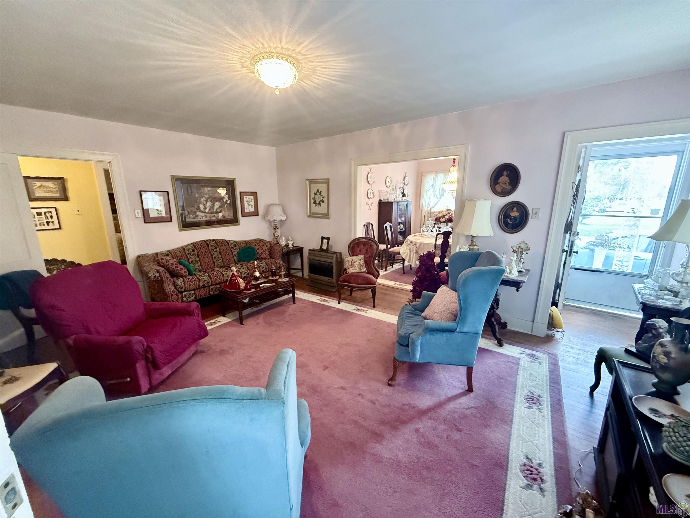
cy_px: 259
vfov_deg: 85.7
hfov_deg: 102.1
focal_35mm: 14
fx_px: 279
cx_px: 345
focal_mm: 2.22
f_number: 2.2
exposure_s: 1/60
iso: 800
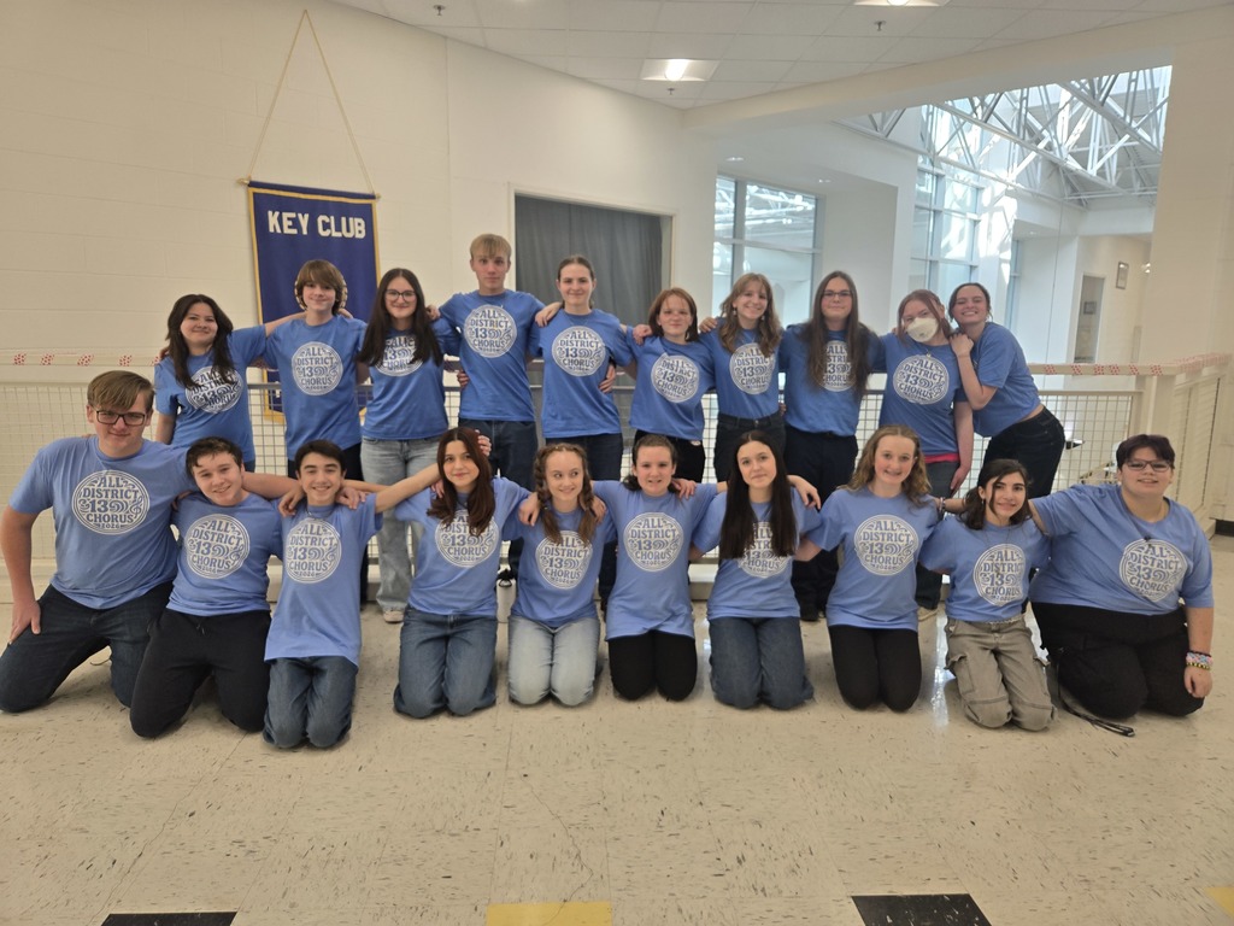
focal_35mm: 23
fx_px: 820
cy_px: 463
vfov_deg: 58.9
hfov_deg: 73.9
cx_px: 617
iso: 80
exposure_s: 1/120
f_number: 1.8
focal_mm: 5.4
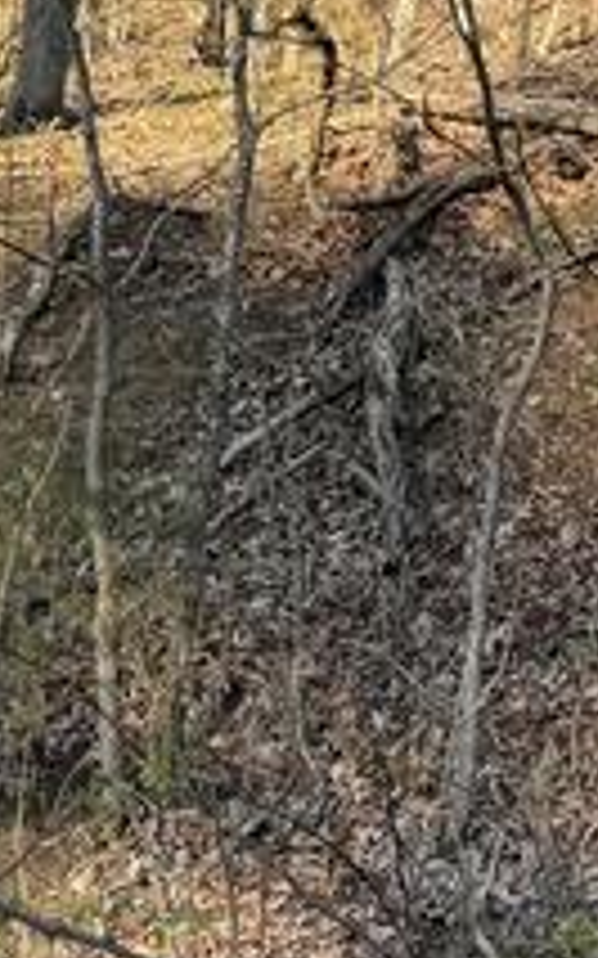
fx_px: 2662
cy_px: -36
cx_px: 1369
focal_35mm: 102
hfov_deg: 11.1
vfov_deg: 19.7
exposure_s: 1/660
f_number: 1.78
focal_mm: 6.76
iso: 80
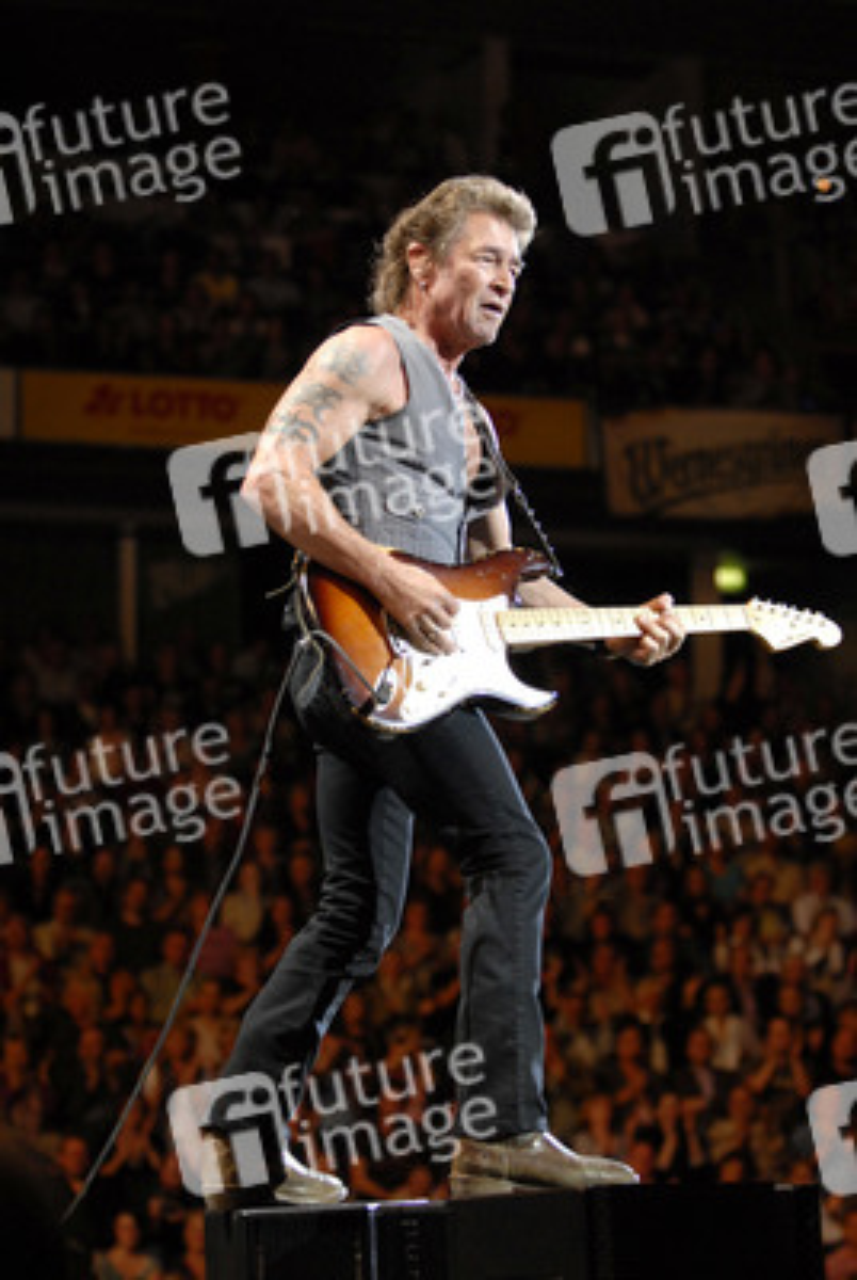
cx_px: 428
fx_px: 4163
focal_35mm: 117
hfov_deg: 11.8
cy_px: 640
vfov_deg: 17.5
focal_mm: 78
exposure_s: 1/250
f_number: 2.8
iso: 800
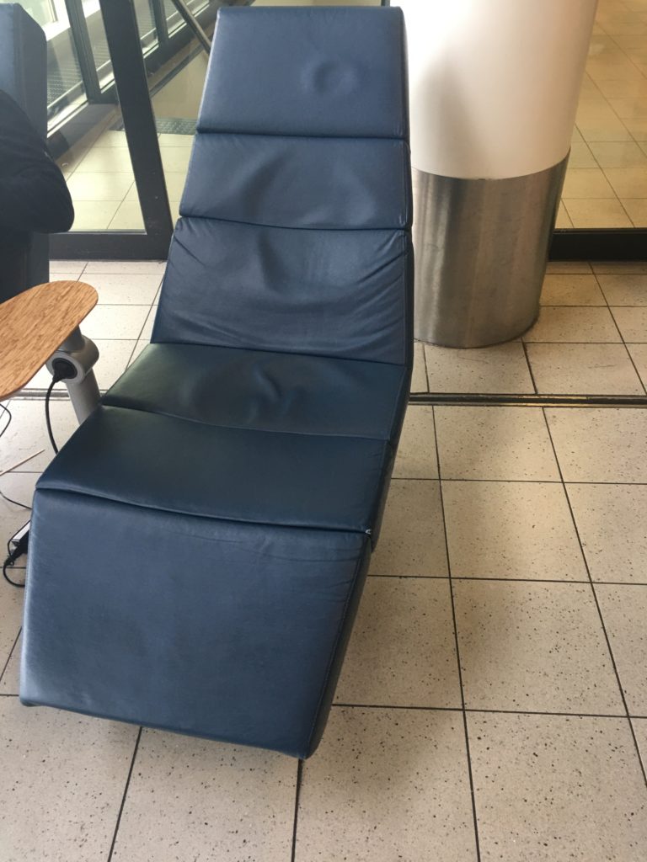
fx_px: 723
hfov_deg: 48.2
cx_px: 324
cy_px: 431
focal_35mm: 29
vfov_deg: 61.7
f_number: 2.2
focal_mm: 4.15
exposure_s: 1/17
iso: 50
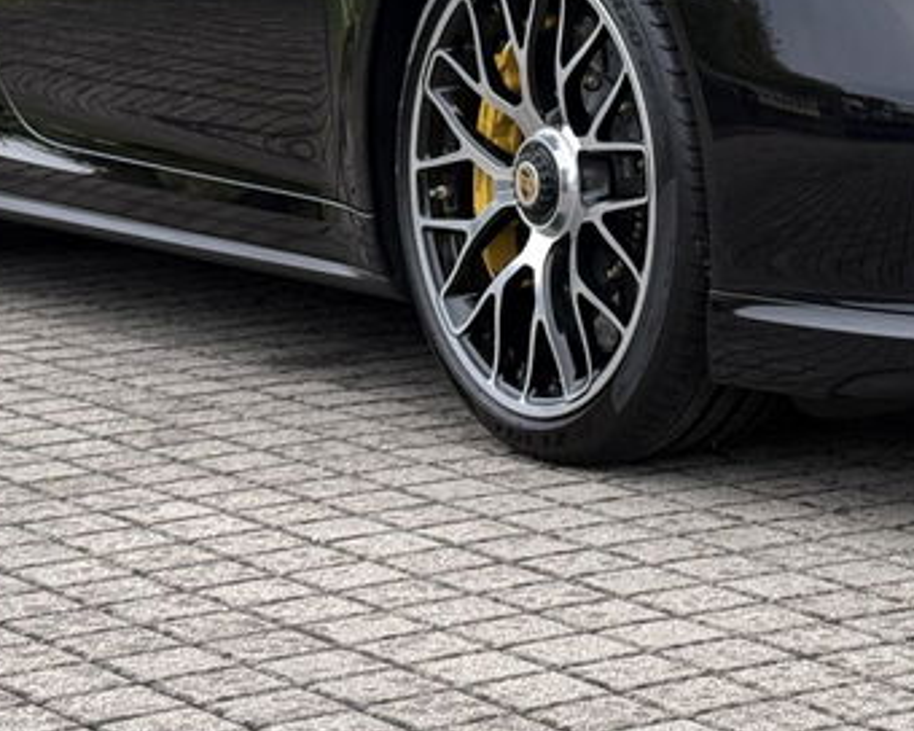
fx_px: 3814
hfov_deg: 13.6
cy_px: -142
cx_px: 777
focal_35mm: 141
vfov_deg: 10.8
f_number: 1.78
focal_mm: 6.76
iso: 64
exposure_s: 1/875
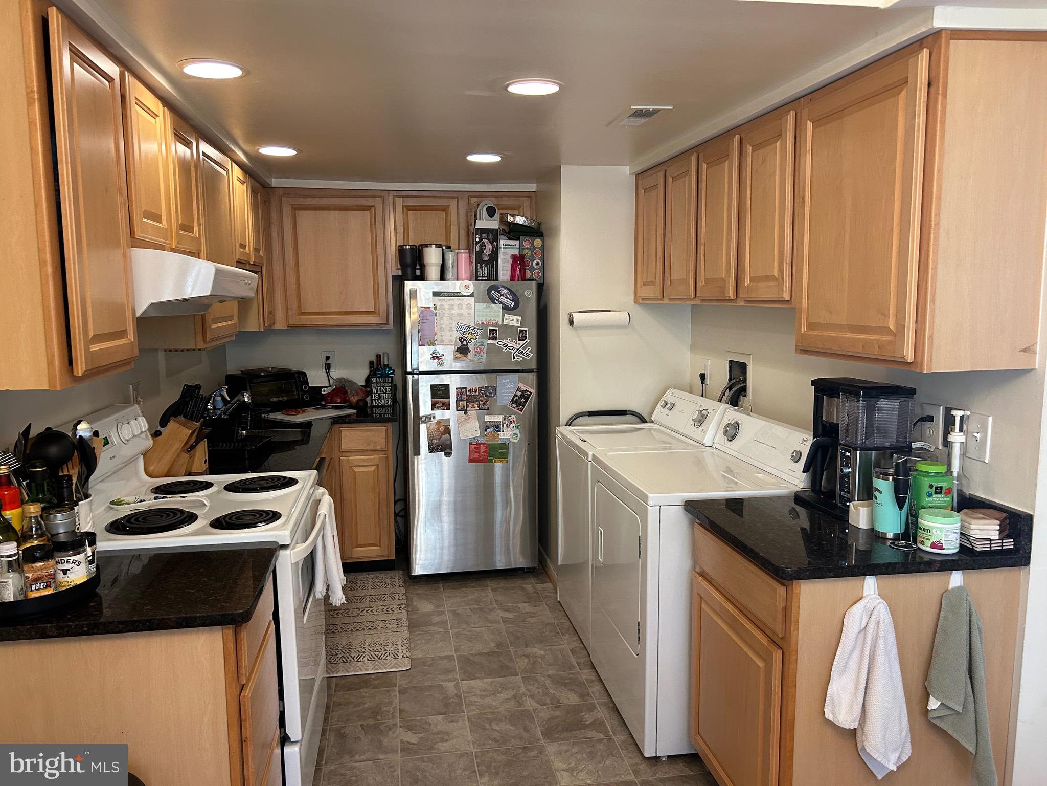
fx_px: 786
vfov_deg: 53.1
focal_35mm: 26
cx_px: 524
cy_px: 393
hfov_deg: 67.3
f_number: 1.5
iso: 200
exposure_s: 1/60
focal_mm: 5.7
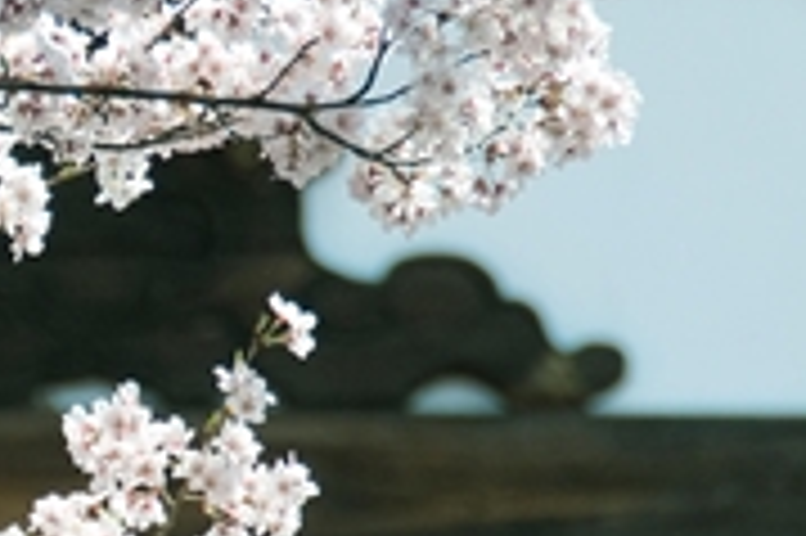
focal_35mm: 1806
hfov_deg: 1.1
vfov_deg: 0.8
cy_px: 358
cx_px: -315
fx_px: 40396
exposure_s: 1/500
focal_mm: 270
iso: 200
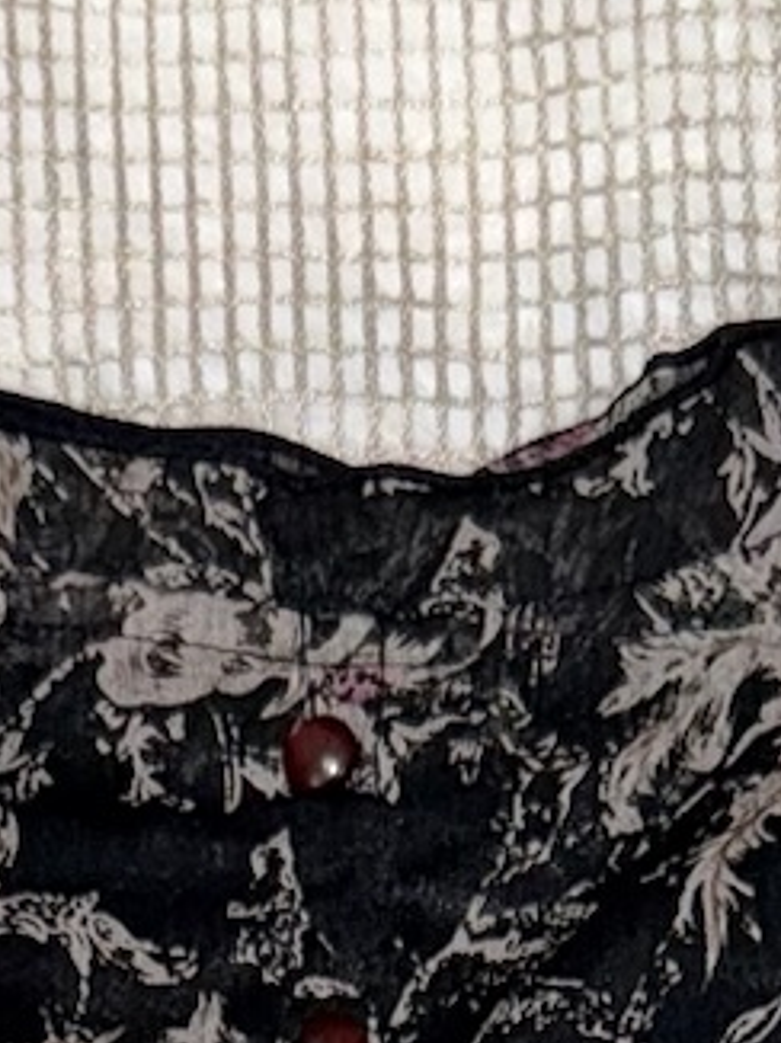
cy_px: 2147
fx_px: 4548
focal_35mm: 151
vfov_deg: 11.6
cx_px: 352
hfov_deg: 9.8
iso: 80
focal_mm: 6.76
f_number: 1.78
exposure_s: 1/48
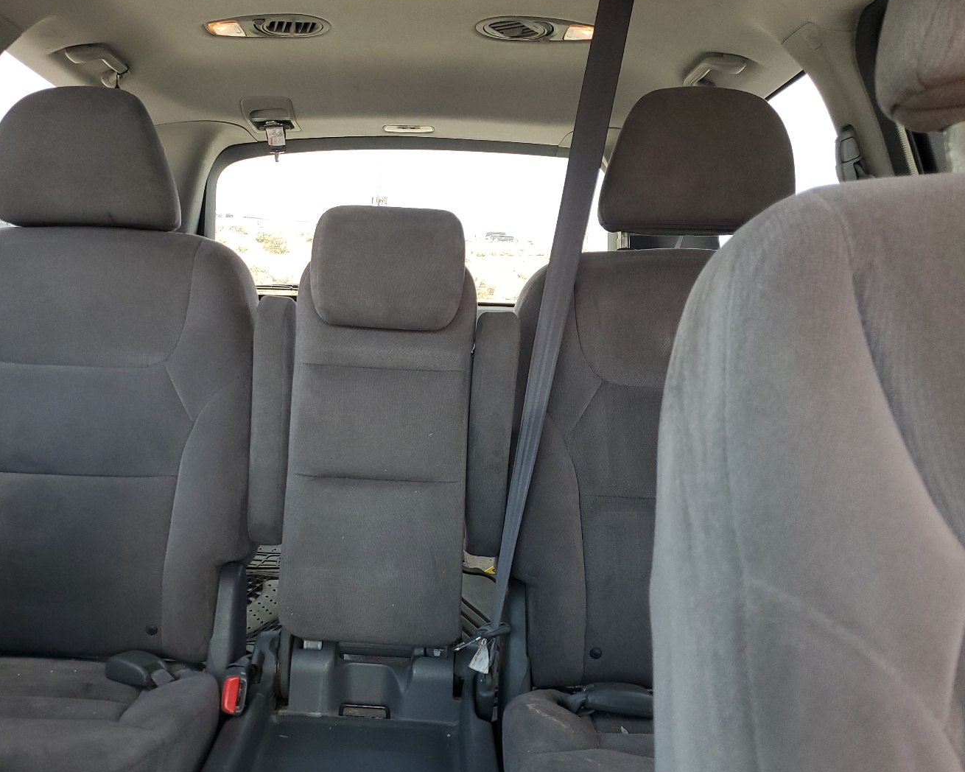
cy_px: 396
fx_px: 885
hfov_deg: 56.8
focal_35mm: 31
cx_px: 387
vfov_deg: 47.1
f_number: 1.5
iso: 72
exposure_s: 1/120
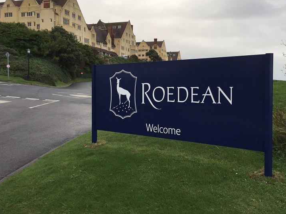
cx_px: 160
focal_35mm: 33
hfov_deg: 55.2
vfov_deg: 42.9
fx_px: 273
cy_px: 94
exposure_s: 1/359
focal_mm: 4.15
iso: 32
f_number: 2.2
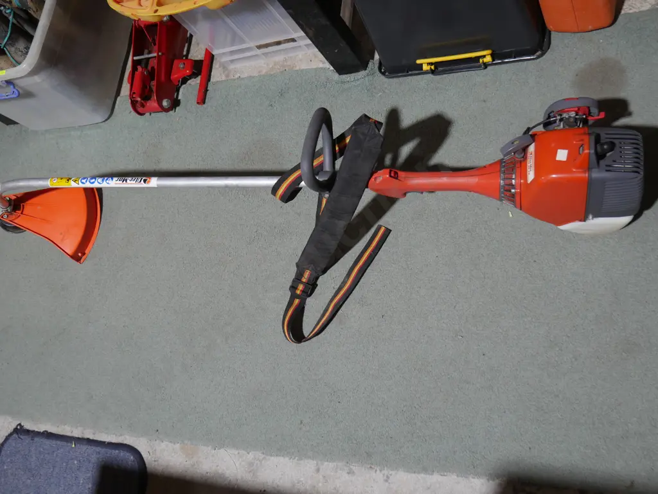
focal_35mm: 38
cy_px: 247
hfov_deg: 49.0
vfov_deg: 37.8
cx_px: 329
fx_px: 723
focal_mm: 19
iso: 500
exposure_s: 1/60
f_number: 4.1
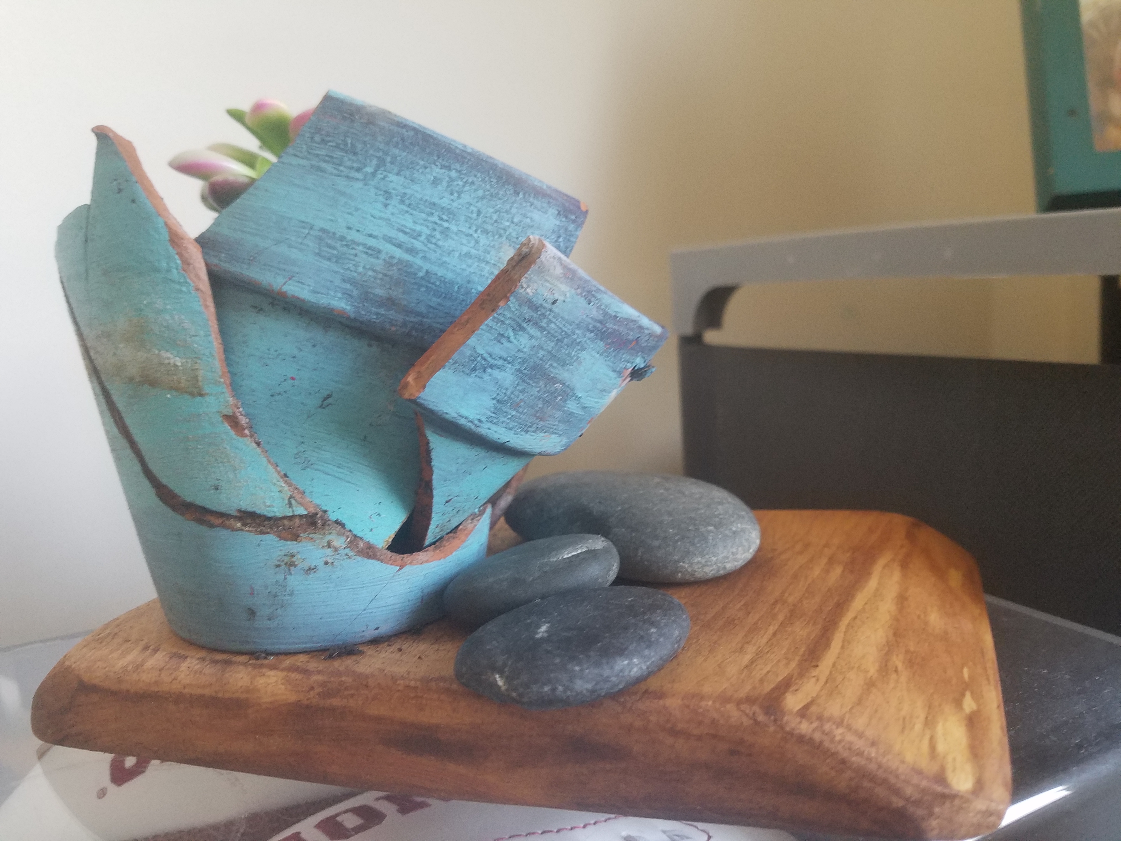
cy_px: 420
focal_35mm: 26
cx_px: 560
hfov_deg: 67.3
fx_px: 842
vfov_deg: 53.1
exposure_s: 1/40
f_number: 1.7
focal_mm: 4.2
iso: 160
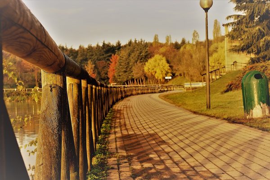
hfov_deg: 37.9
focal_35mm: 52
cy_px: 90
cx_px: 135
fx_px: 394
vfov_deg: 25.8
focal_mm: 35
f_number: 8
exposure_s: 1/60
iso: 100
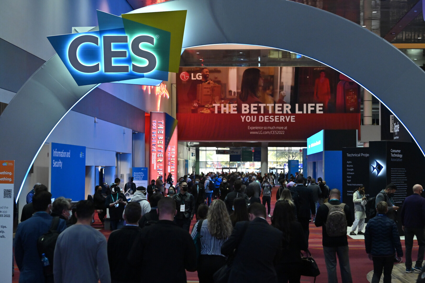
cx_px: 212
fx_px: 826
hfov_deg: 28.9
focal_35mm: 70
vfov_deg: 19.4
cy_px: 142
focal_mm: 70
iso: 4000
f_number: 4.5
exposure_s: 1/200
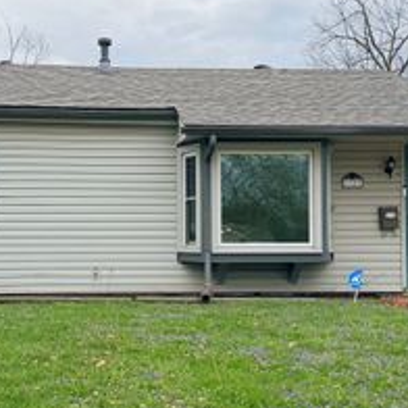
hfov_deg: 31.4
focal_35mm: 54
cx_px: 142
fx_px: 720
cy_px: 230
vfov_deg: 31.6
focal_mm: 6.76
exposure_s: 1/2611
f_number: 1.78
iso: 80
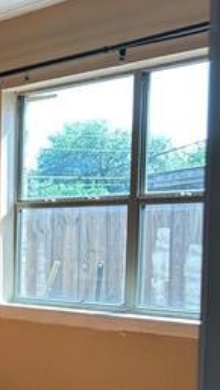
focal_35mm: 78
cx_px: -200
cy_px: 337
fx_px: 807
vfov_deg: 26.4
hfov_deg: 13.6
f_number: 1.78
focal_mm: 6.86
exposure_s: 1/121
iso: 64
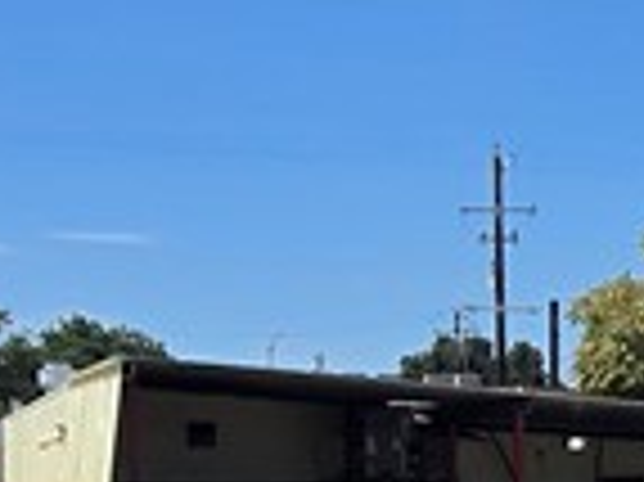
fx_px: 1729
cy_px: 563
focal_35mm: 93
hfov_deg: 20.0
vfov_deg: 15.4
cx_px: 739
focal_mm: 2.2
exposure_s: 1/3829
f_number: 2.2
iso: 50
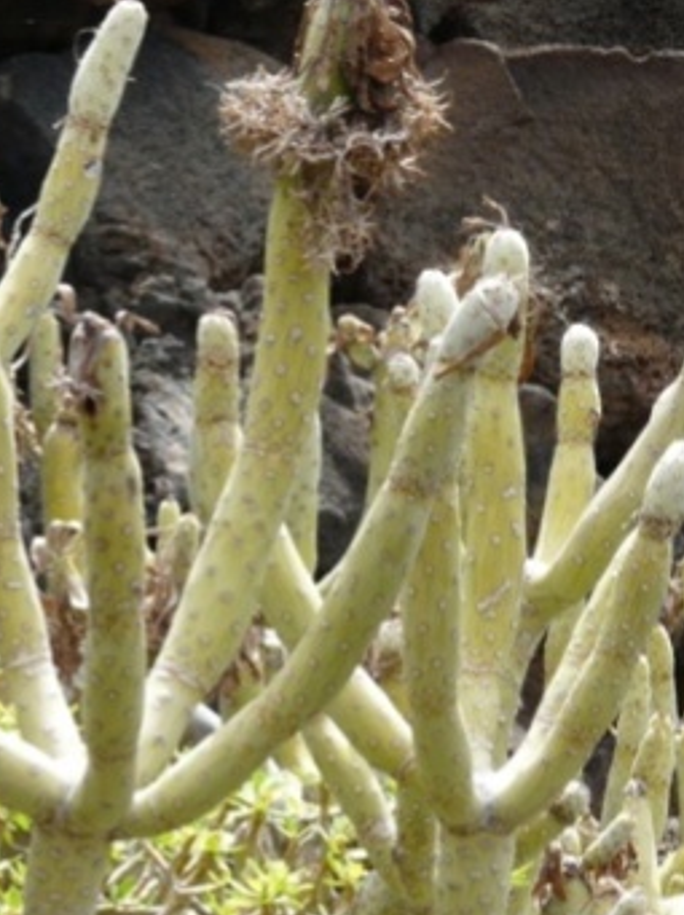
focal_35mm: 395
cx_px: 71
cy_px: 703
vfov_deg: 5.0
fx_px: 10426
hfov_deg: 3.8
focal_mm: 33.2
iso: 100
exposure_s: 1/250
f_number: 5.6
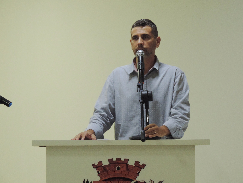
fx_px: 1299
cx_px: 122
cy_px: 92
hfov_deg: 10.7
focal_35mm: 185
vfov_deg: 8.0
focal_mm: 33
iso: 720
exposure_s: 1/30
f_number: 4.6
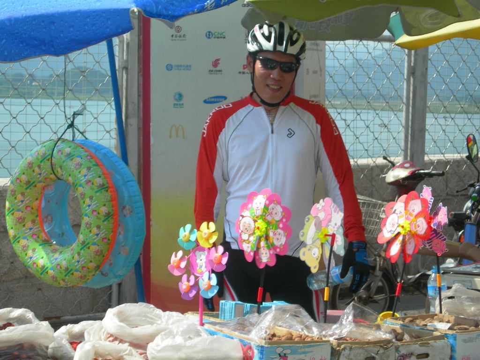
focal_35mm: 114
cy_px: 180
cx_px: 240
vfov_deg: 13.0
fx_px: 1581
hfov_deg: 17.3
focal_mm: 23.4
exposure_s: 1/335
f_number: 4.9
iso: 50
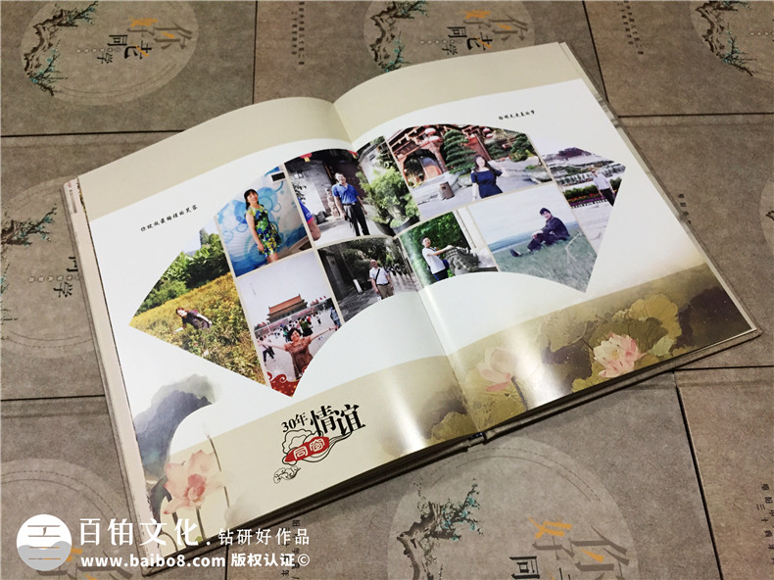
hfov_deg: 61.7
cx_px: 387
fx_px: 648
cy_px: 290
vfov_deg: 48.2
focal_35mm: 29
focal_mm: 4.15
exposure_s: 1/33
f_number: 2.2
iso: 160
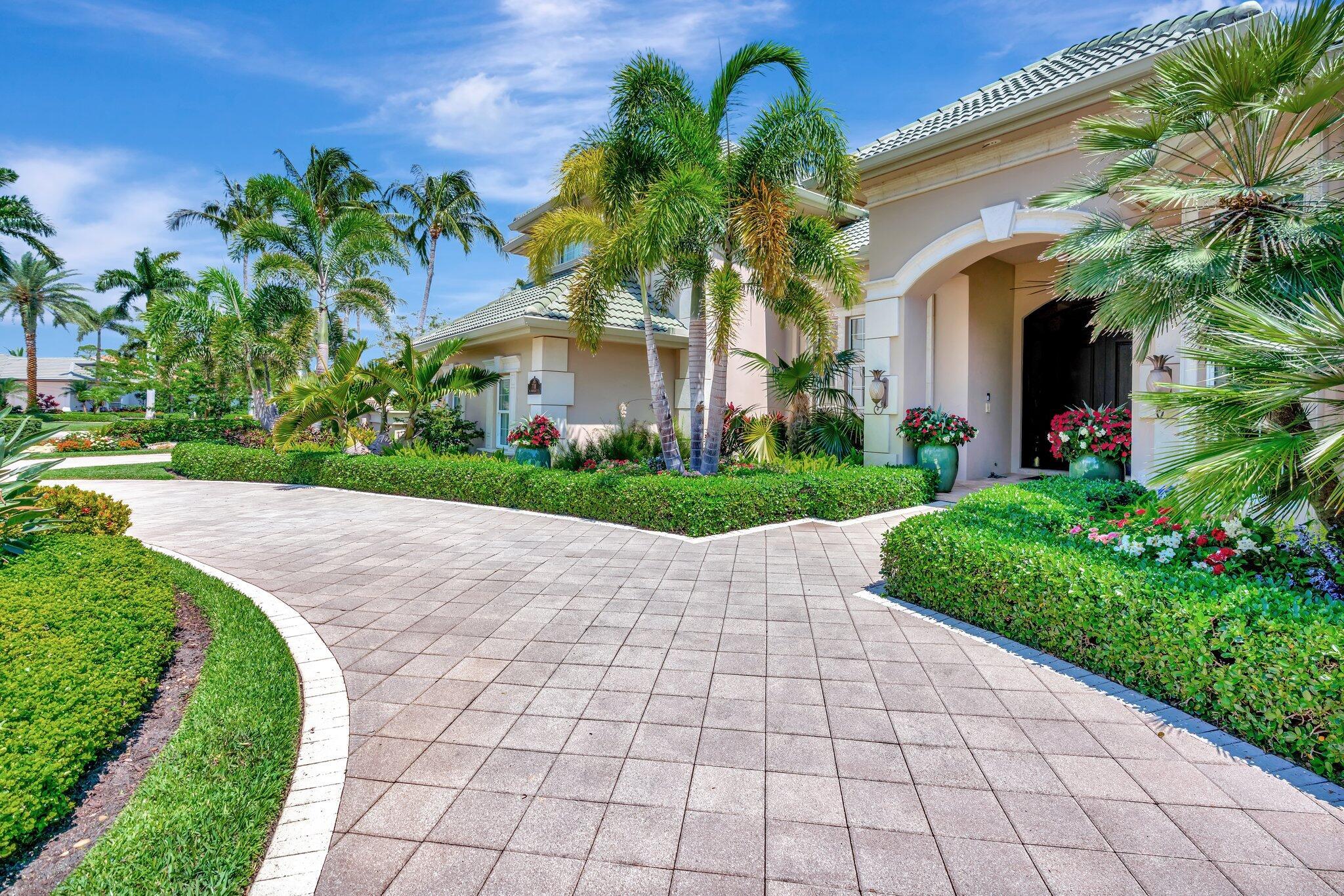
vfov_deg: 73.8
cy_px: 448
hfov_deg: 96.7
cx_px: 672
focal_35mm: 16
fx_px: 597
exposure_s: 1/2000
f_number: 5.6
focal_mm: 16
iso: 100
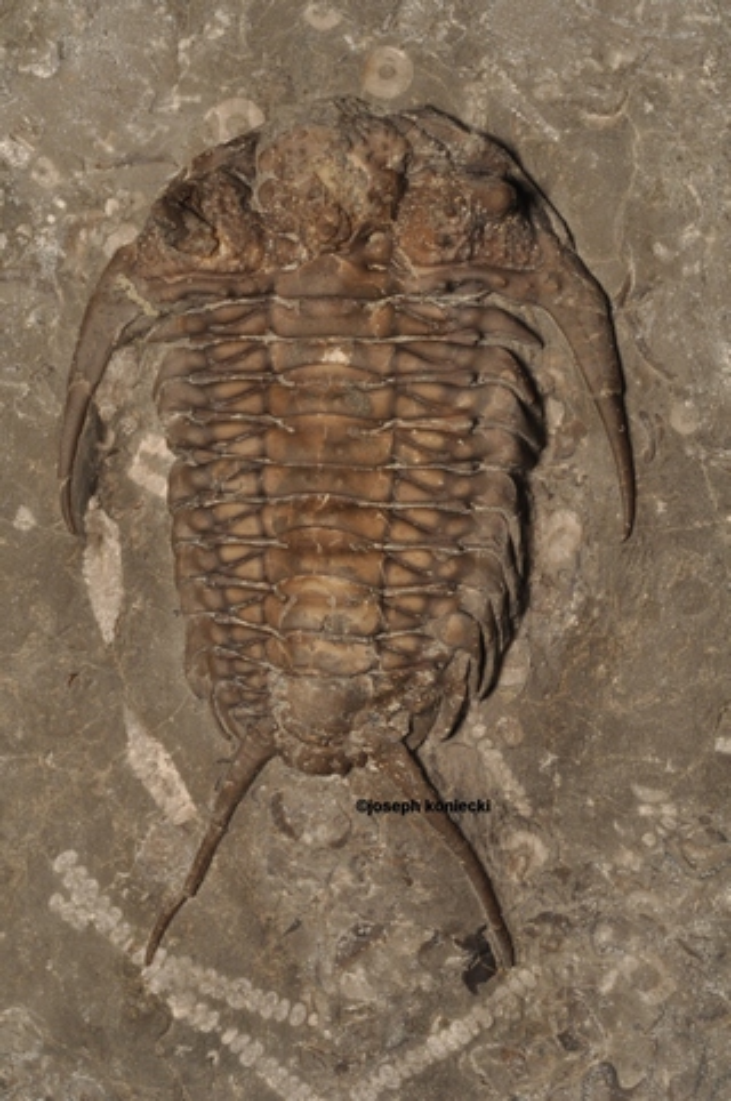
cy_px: 550
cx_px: 366
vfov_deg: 22.6
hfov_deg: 15.1
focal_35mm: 90
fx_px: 2749
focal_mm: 60
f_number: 32
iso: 400
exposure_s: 1/2.5
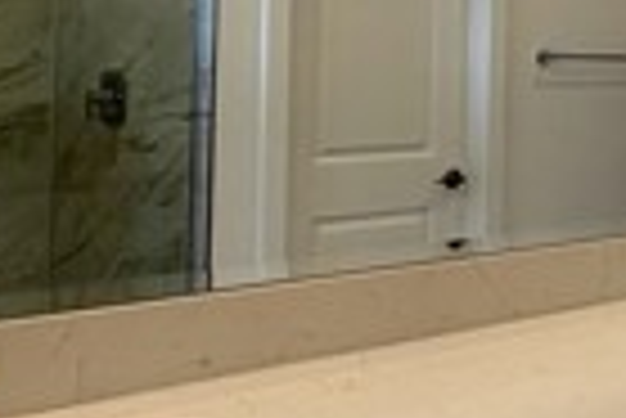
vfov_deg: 20.1
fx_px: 1166
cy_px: 63
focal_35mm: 67
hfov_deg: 24.8
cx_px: 874
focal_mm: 2.22
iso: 100
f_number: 2.2
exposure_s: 1/120
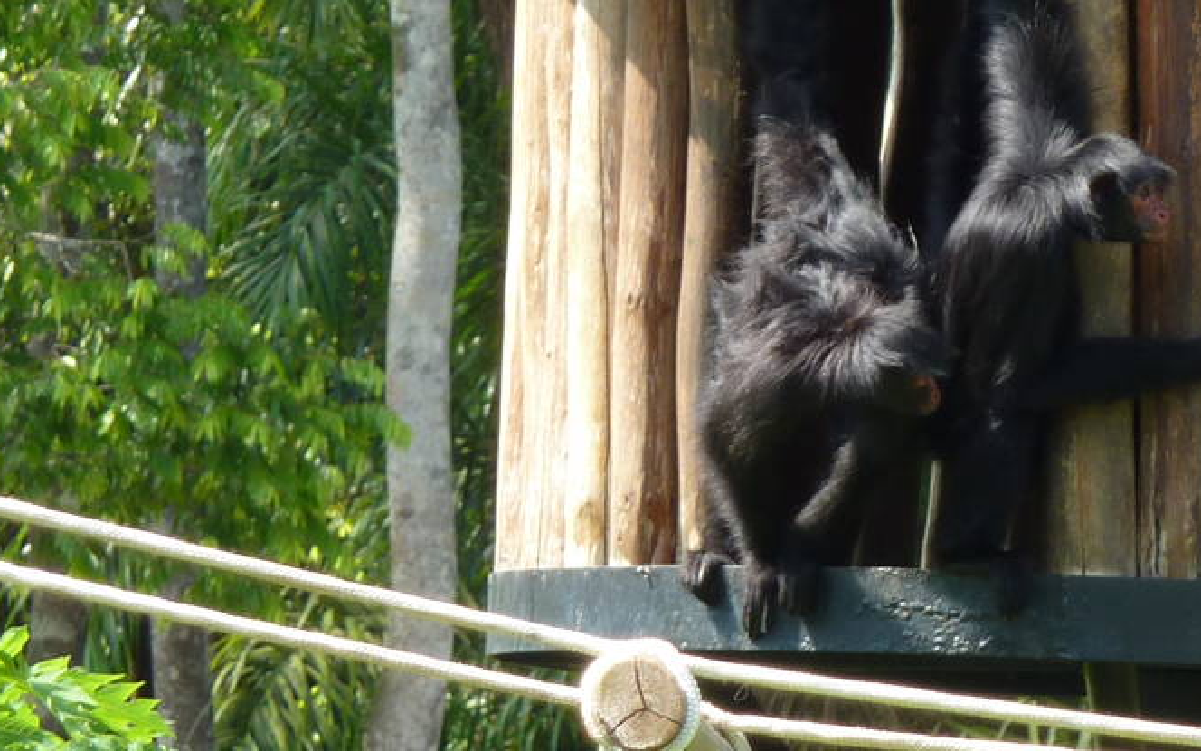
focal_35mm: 536
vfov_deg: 2.5
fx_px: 17544
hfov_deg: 3.9
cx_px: 1018
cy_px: 375
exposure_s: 1/80
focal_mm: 34.4
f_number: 4.6
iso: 80
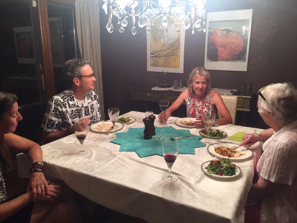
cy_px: 112
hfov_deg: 61.7
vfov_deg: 48.2
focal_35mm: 29
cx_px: 148
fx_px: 249
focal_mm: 4.15
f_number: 2.2
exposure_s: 1/15
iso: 80
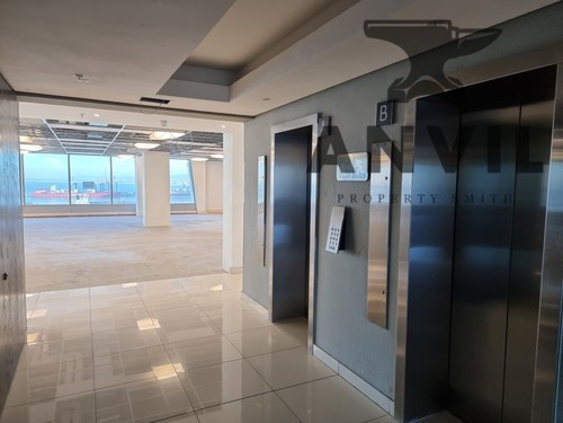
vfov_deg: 56.8
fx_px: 390
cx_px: 282
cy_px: 212
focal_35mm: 24
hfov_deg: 71.6
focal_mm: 6.7
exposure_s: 1/100
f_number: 1.8
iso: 200
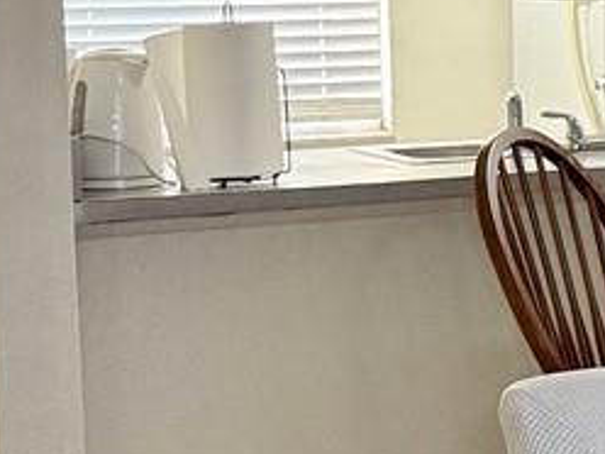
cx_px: 1766
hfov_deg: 9.9
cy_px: 20
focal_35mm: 155
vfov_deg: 9.5
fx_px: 2709
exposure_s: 1/60
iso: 250
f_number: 1.78
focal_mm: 6.76
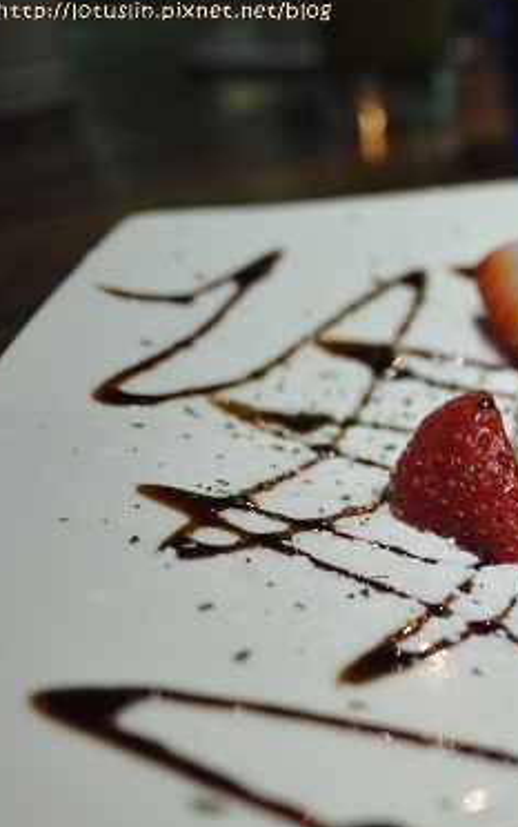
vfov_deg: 39.5
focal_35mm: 51
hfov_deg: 22.4
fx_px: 1150
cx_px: 691
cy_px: 429
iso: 250
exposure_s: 1/60
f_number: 2.5
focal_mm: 14
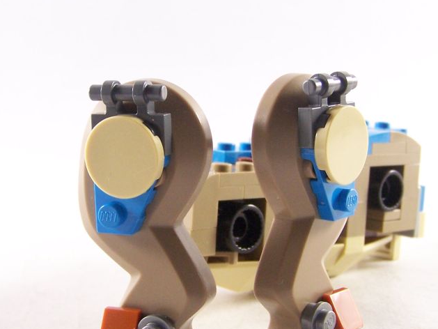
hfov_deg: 27.8
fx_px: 886
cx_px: 210
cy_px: 160
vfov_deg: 21.0
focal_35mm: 70
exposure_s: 1/30
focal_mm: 7.1
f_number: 3.6
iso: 200
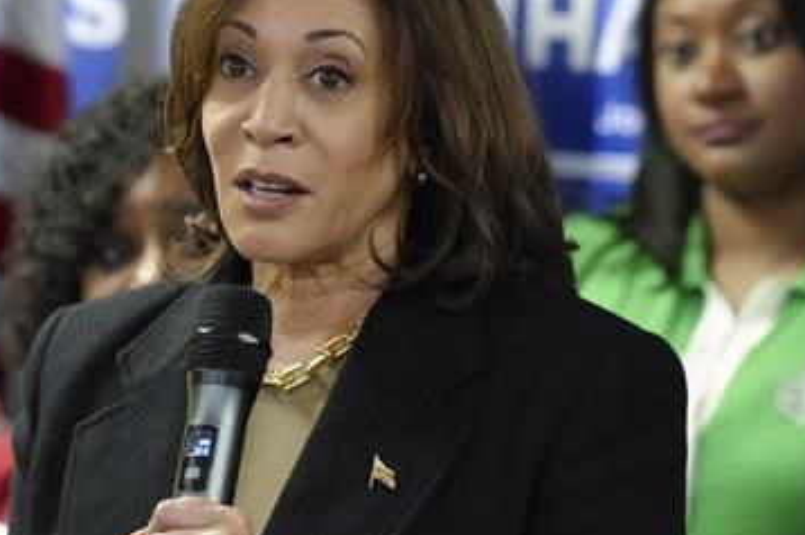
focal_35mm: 296
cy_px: 282
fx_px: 6613
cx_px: 411
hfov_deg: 7.0
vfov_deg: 4.6
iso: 8000
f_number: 4
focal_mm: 163
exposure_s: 1/200
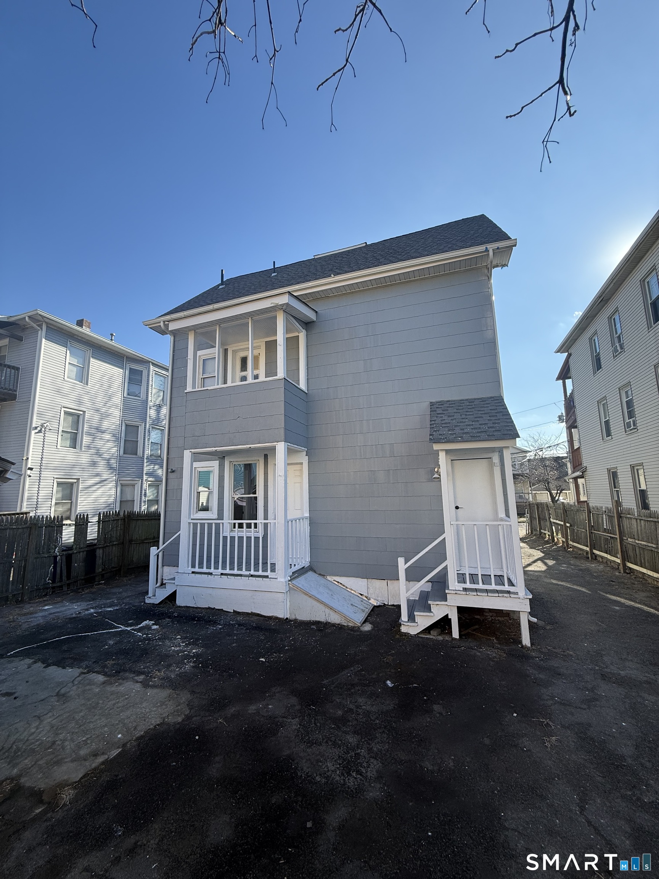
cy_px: 440
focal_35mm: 14
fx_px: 355
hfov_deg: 85.7
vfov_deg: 102.1
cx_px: 330
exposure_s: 1/694
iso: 50
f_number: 2.2
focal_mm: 2.22
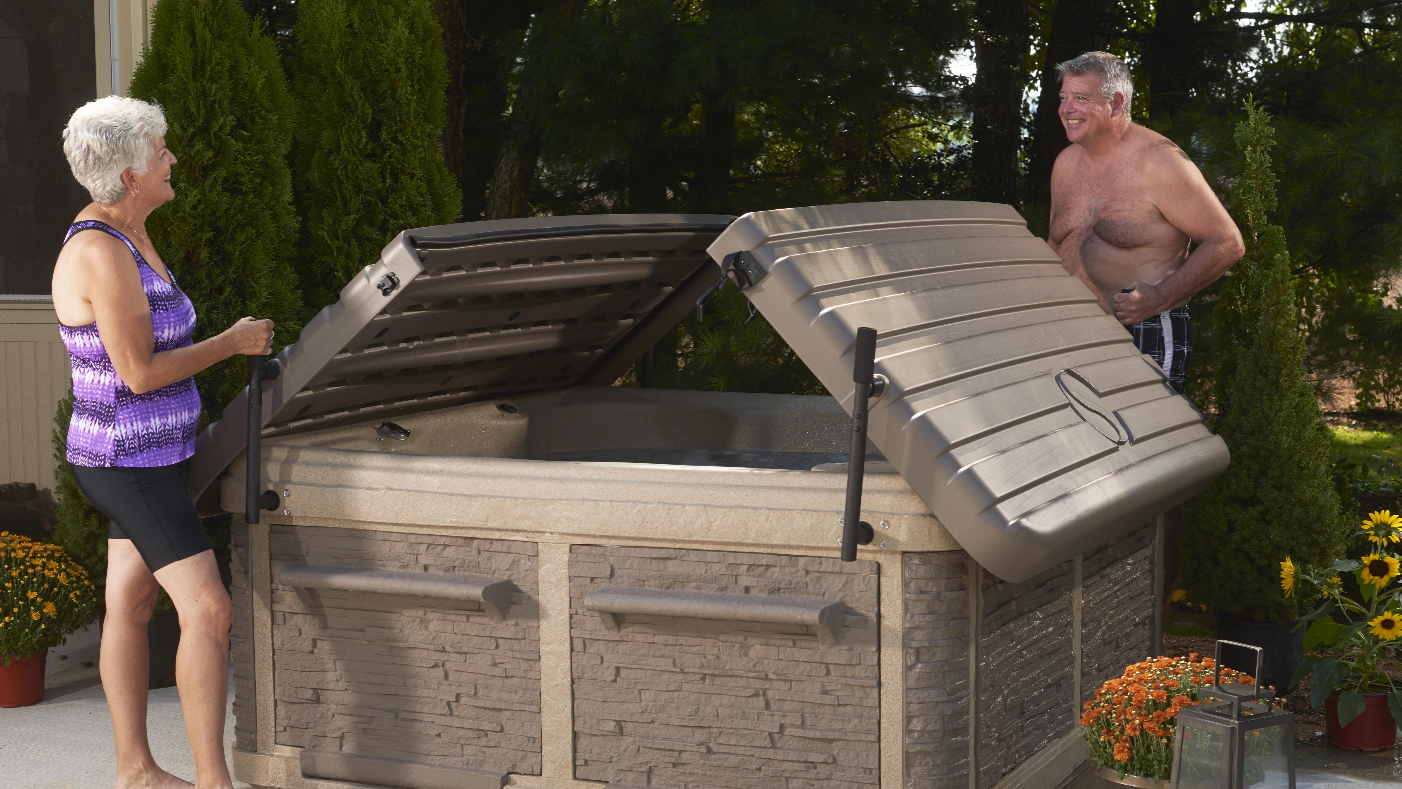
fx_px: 2416
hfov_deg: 32.4
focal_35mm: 65
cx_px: 700
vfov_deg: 18.5
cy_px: 406
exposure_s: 1/50
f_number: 9
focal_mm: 50
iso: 50
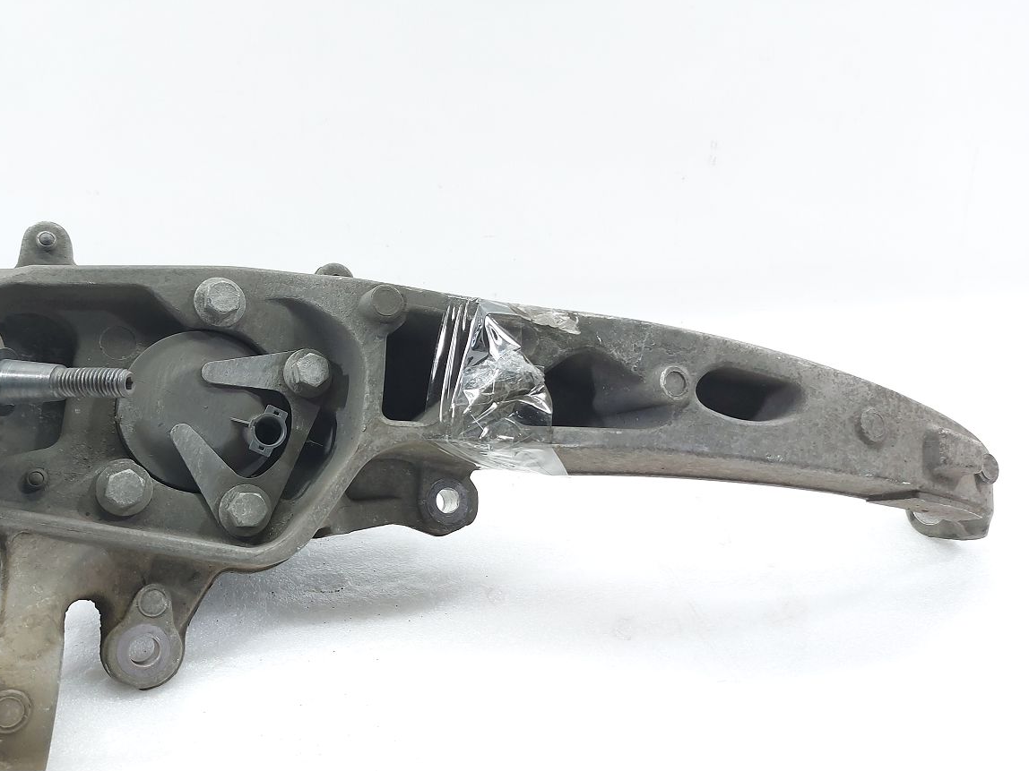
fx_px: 862
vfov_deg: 48.2
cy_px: 405
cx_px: 414
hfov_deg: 61.2
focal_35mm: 29
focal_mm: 5.23
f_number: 1.8
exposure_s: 1/50
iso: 100
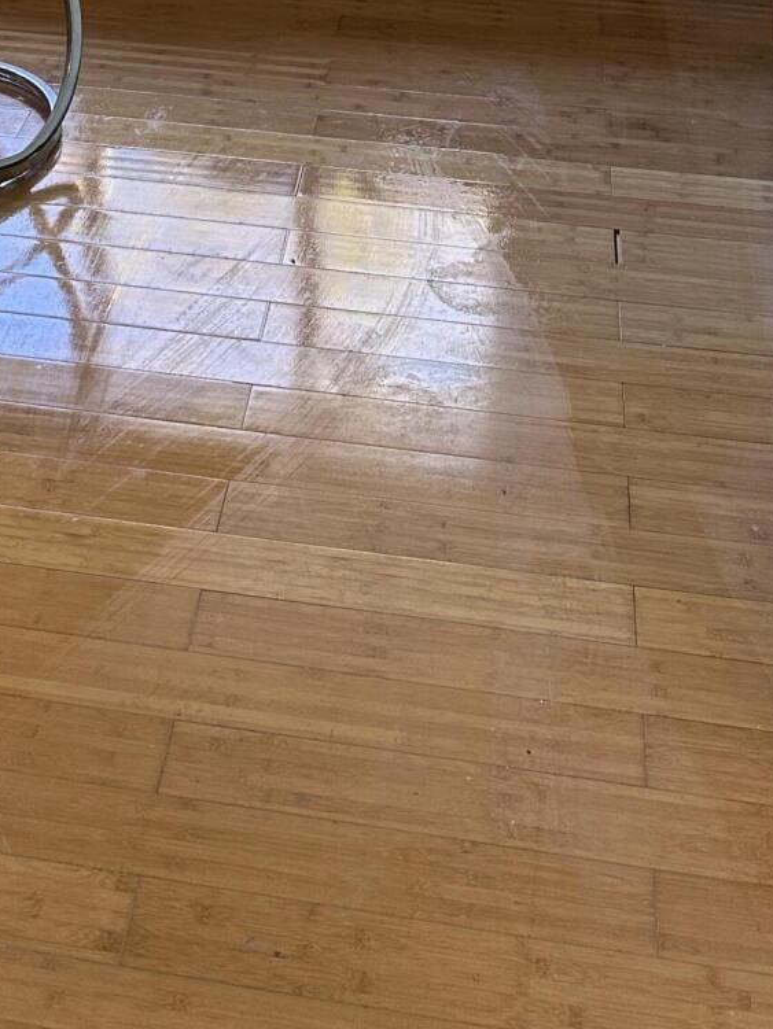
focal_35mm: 64
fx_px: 1904
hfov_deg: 22.7
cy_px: -277
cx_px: 163
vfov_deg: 26.2
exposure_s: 1/60
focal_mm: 6.86
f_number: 1.78
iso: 160
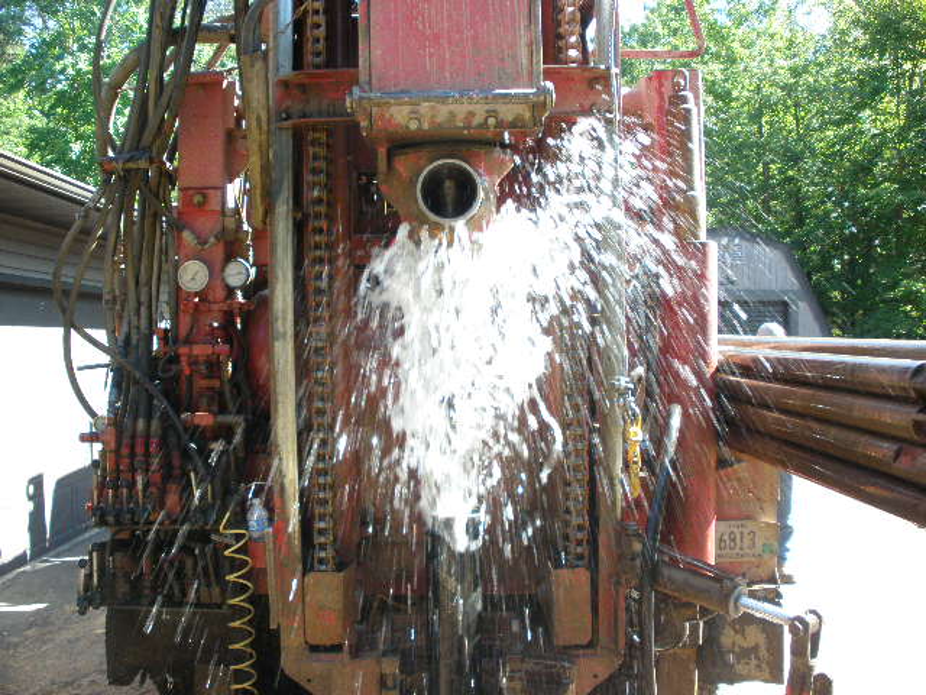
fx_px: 963
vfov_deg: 39.7
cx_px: 463
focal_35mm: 36
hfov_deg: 51.4
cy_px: 348
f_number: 3.5
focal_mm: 6.3
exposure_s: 1/60
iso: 64
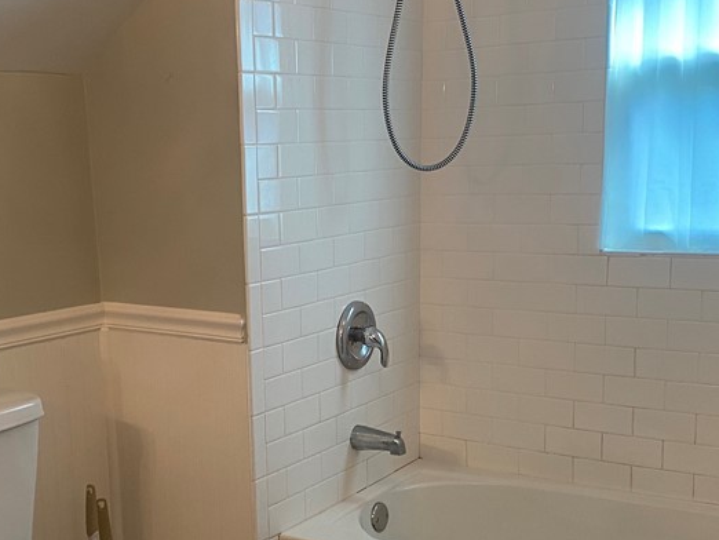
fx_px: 1060
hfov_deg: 37.2
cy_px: 346
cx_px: 269
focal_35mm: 51
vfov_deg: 28.5
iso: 100
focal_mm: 4.25
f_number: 1.8
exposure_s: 1/60
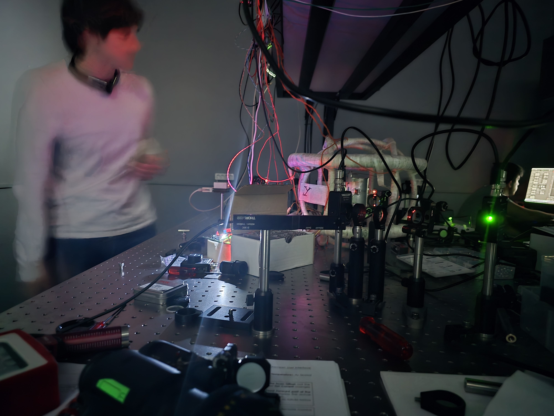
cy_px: 208
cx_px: 277
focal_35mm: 23
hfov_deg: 73.9
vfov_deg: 58.9
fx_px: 368
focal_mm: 6.3
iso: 3200
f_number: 1.7
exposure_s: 1/7
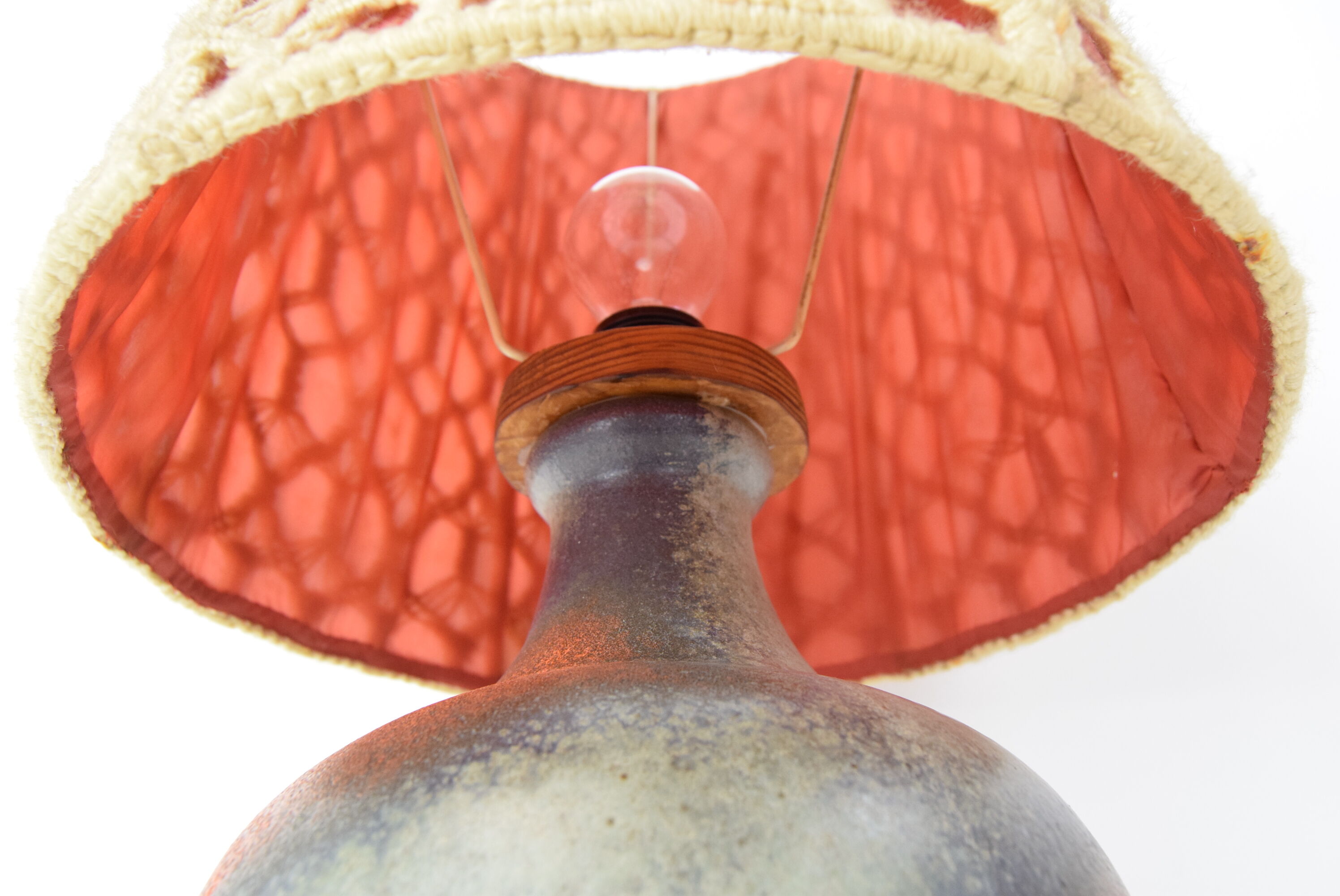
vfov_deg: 43.7
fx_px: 1117
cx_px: 670
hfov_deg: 61.9
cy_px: 448
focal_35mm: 30
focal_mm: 20
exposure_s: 1/125
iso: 1600
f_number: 5.6
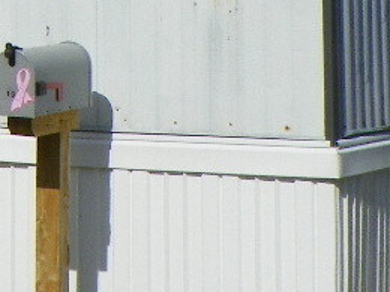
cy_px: -231
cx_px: -192
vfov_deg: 7.3
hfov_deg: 9.7
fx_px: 2219
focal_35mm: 197
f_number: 7.1
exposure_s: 1/640
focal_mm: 7.1
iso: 64
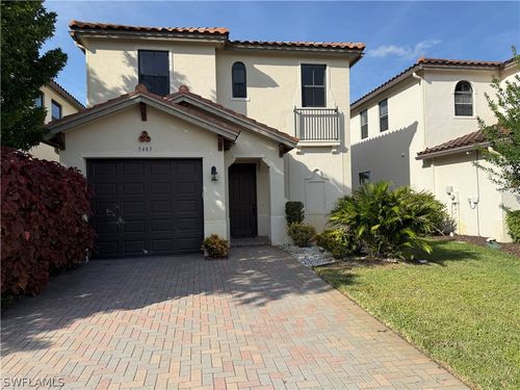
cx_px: 260
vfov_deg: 56.8
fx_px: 361
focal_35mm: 24
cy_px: 195
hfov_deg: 71.6
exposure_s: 1/4975
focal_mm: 6.76
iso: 80
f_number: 1.78
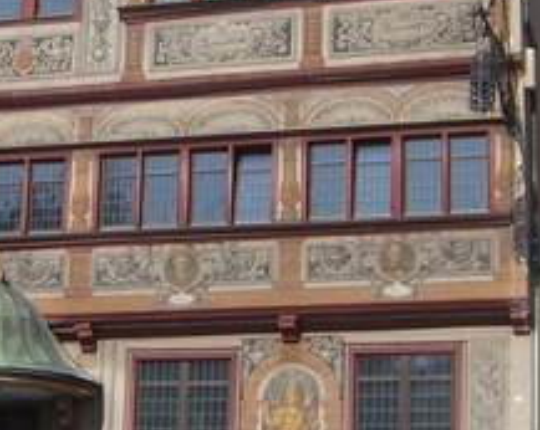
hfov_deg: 14.0
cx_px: 92
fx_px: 2187
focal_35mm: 137
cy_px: 112
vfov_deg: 11.2
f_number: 4
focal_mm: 7.9
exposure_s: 1/640
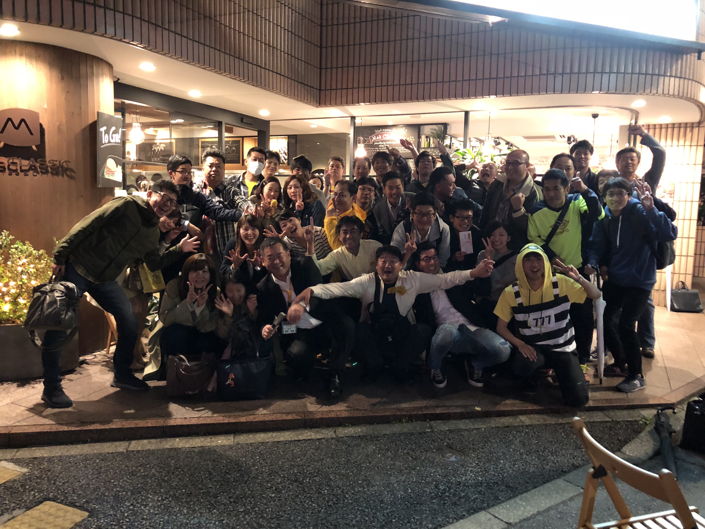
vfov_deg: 49.7
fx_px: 570
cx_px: 352
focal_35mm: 28
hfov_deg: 63.4
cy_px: 264
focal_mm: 4
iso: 100
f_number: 1.8
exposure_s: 1/4
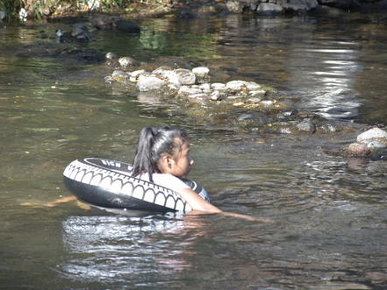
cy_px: 145
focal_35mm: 229
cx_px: 197
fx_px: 2561
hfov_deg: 8.6
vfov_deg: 6.5
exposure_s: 1/60
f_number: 5.6
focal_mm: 140
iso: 125
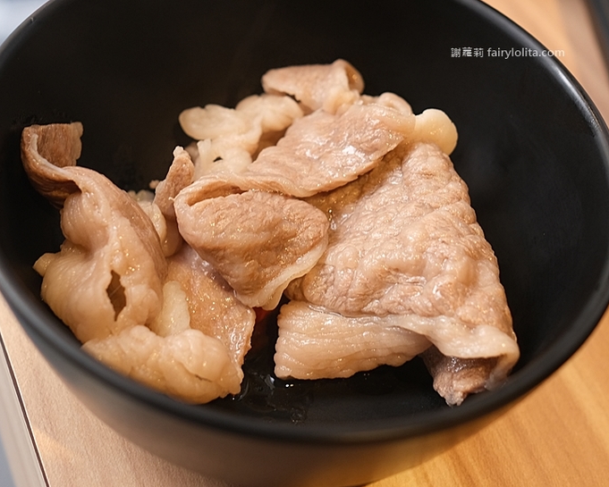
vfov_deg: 36.5
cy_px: 235
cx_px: 289
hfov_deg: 44.8
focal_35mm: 41
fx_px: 739
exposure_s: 1/28
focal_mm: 23
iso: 320
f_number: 3.2
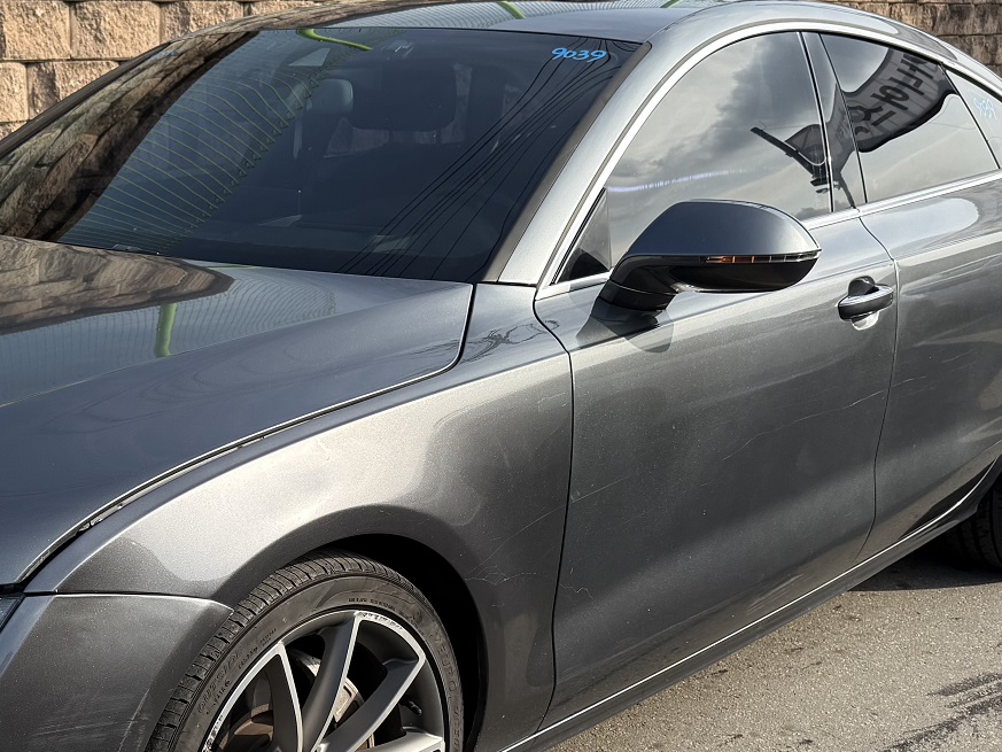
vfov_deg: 26.3
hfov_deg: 33.6
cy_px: 553
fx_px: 1592
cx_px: 165
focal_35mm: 55
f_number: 1.78
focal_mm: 6.76
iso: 100
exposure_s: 1/2445
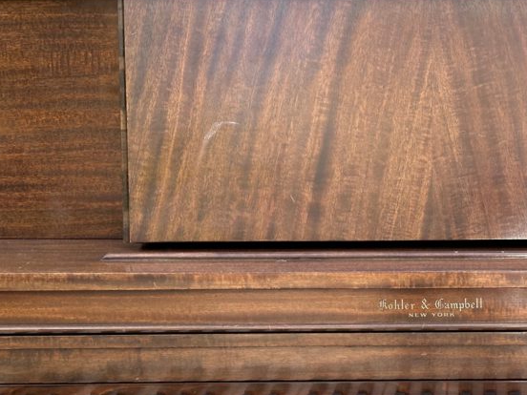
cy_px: 254
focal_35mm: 89
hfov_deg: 21.5
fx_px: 1355
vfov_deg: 16.6
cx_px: 474
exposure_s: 1/221
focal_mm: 6.86
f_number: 1.78
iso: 50
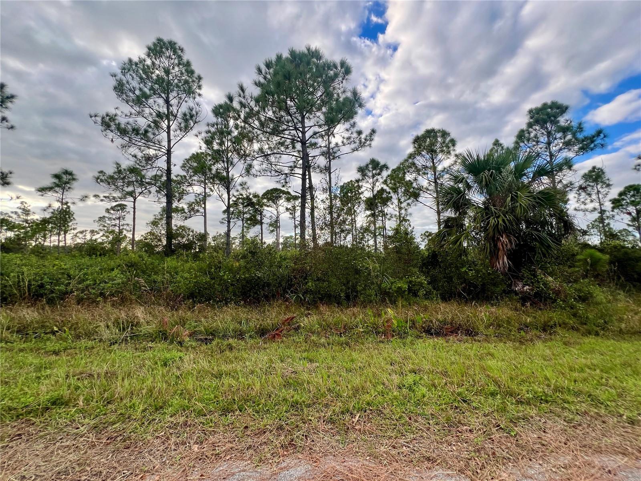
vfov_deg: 89.9
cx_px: 320
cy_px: 240
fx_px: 241
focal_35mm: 13
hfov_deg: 106.2
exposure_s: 1/523
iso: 32
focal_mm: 1.57
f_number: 1.8
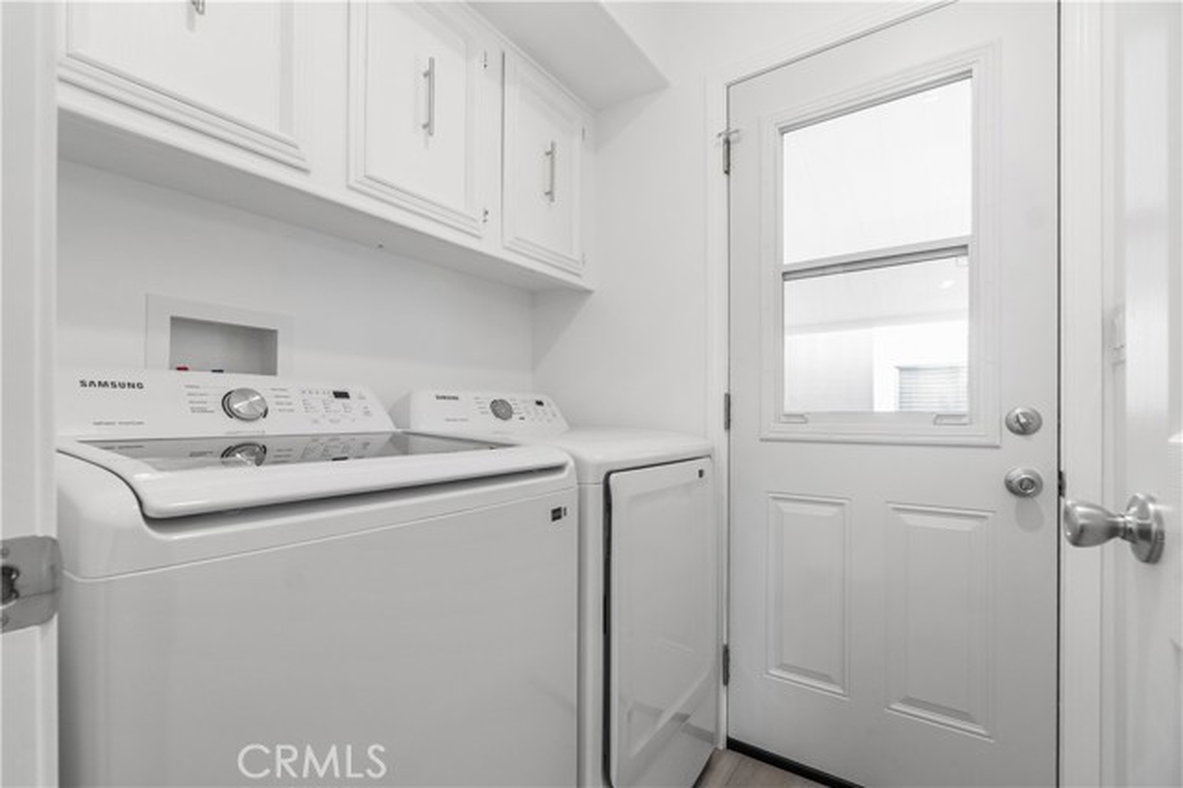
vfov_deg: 77.3
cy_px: 394
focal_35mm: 15
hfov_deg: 100.4
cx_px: 592
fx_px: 493
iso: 320
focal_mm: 10
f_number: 7.1
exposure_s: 1/13
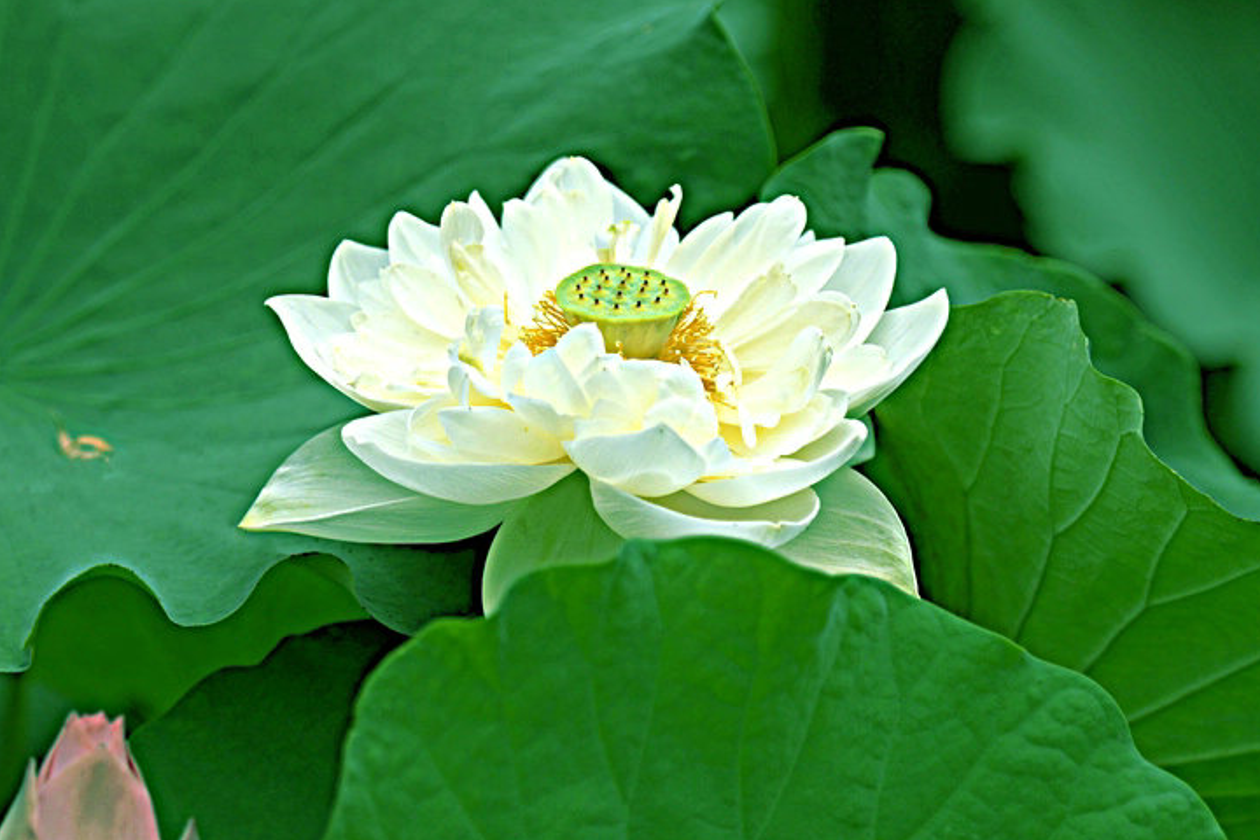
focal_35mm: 197
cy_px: 445
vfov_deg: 7.0
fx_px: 6894
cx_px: 268
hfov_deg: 10.4
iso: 100
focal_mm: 105
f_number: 2.8
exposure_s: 1/1600
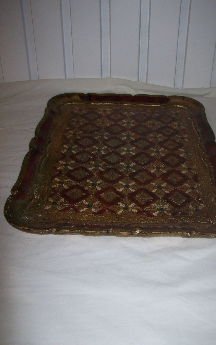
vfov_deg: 50.4
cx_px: 132
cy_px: 169
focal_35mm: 39
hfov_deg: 32.6
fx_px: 367
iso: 80
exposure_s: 1/64
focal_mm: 6
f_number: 2.7
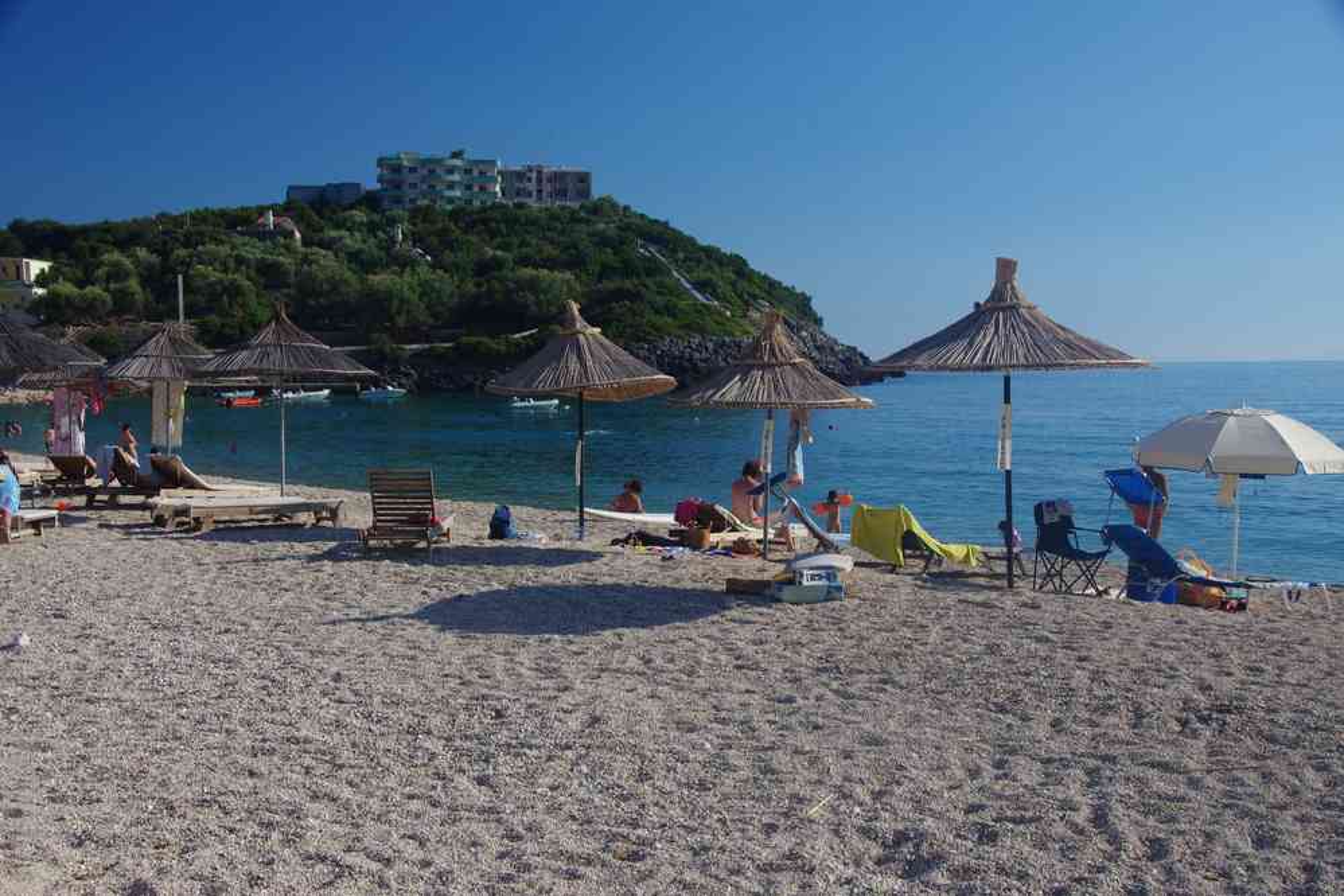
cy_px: 448
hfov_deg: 48.1
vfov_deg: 33.1
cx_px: 672
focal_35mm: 40
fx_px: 1506
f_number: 11
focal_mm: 26.9
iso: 200
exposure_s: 1/100
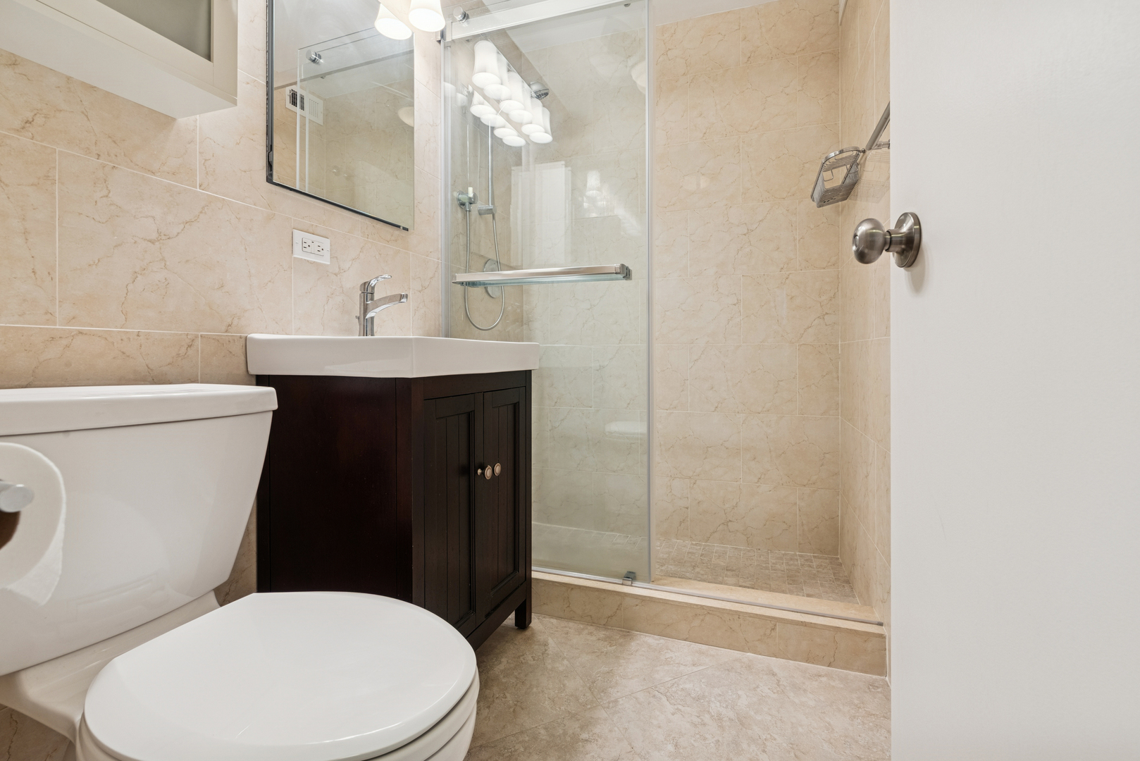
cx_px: 570
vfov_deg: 77.4
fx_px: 475
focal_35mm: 15
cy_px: 380
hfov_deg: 100.4
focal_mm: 15
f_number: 11
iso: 400
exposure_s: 1/6
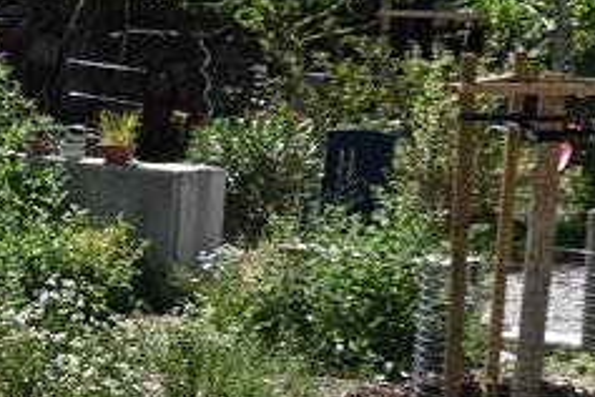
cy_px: 241
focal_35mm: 164
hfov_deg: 10.2
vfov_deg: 8.4
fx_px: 2710
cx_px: -997
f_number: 6.3
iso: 100
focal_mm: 16
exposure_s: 1/320
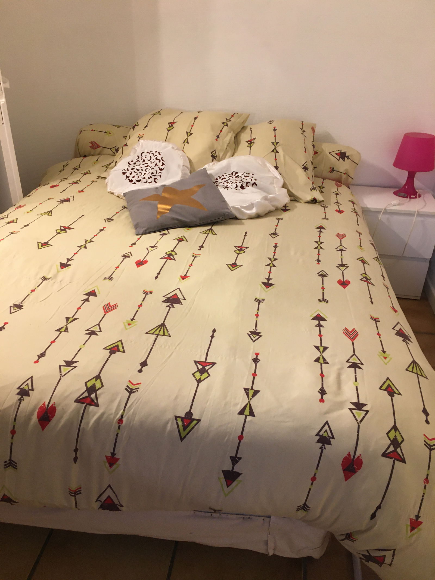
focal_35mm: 29
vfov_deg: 61.7
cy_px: 290
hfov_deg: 48.2
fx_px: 486
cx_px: 218
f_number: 2.2
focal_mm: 4.15
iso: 125
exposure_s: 1/33
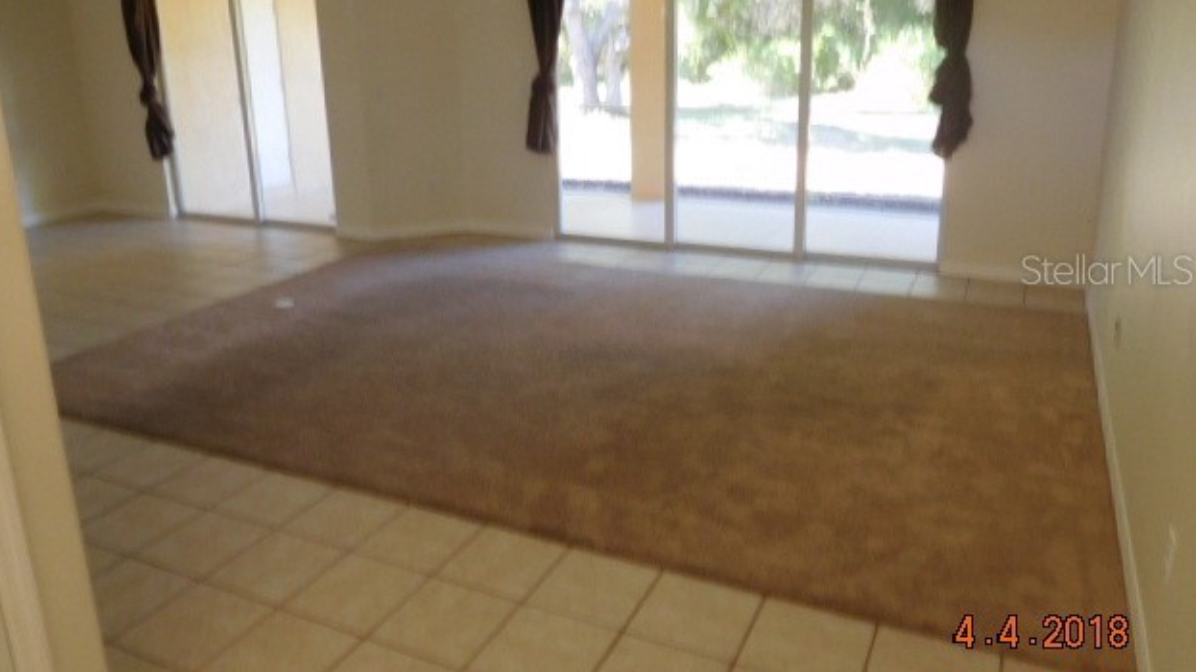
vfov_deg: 41.3
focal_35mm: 28
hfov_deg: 67.9
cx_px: 587
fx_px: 888
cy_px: 269
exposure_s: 1/30
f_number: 3.4
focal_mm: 4.5
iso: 220
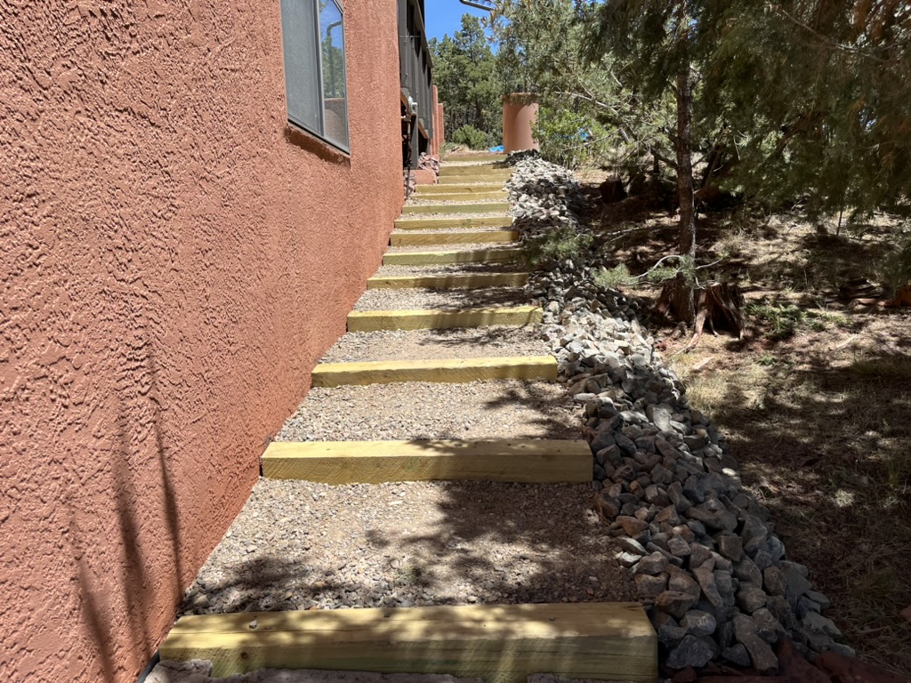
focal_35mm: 26
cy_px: 342
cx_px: 456
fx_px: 684
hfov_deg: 67.3
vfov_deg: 53.1
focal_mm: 5.1
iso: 50
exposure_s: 1/2410
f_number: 1.6
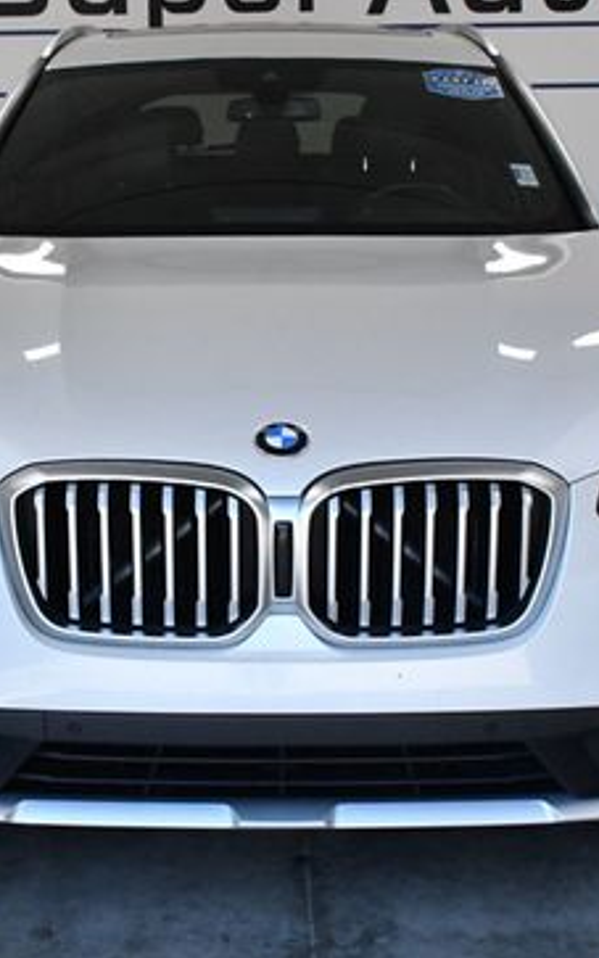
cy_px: 406
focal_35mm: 61
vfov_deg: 33.4
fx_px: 1593
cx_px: 251
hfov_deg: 21.3
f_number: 11
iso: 2500
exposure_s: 1/500
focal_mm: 23
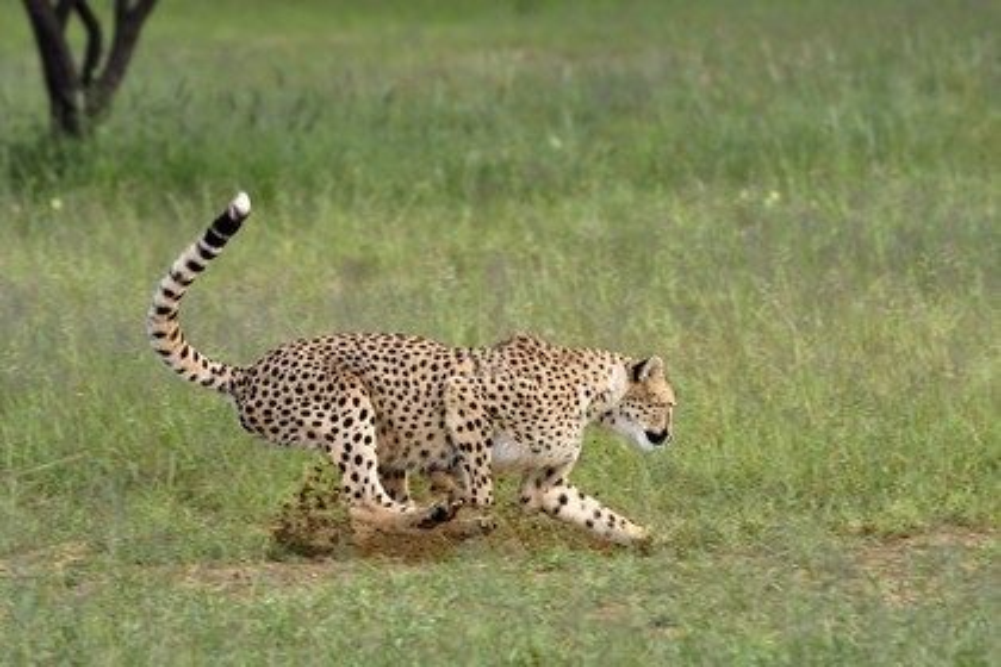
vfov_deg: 6.9
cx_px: 500
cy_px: 334
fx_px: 5561
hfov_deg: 10.3
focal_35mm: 200
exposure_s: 1/1000
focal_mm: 200
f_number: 5
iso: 400
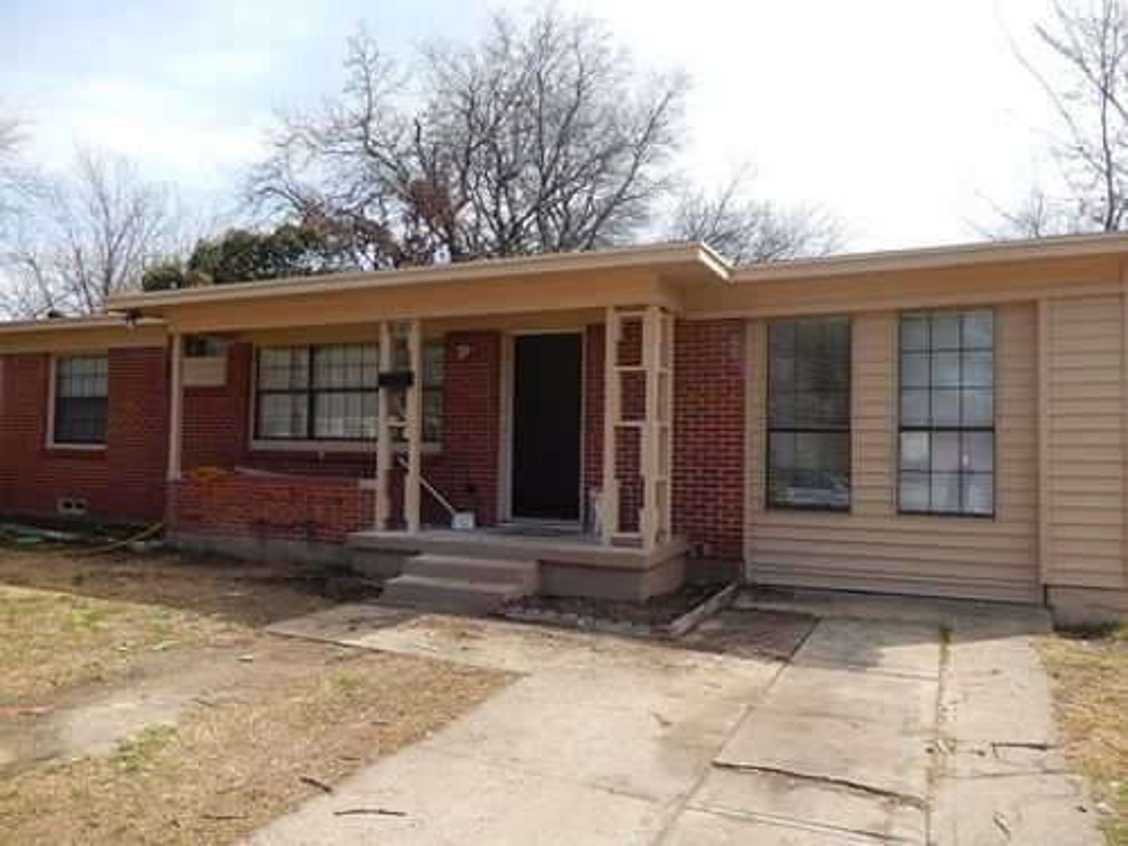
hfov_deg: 69.4
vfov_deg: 54.9
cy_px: 423
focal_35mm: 25
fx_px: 815
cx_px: 564
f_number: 3.4
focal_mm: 4.5
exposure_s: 1/800
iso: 125
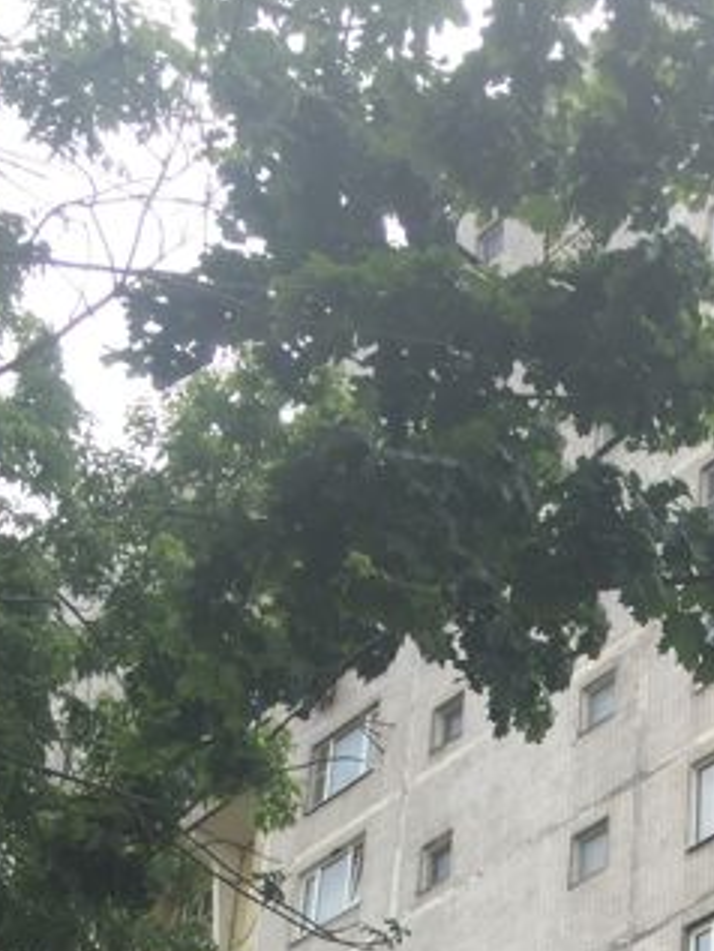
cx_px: 867
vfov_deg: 22.6
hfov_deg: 17.9
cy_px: 1210
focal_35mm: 78
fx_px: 2144
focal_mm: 4.15
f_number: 2.2
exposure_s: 1/989
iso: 32
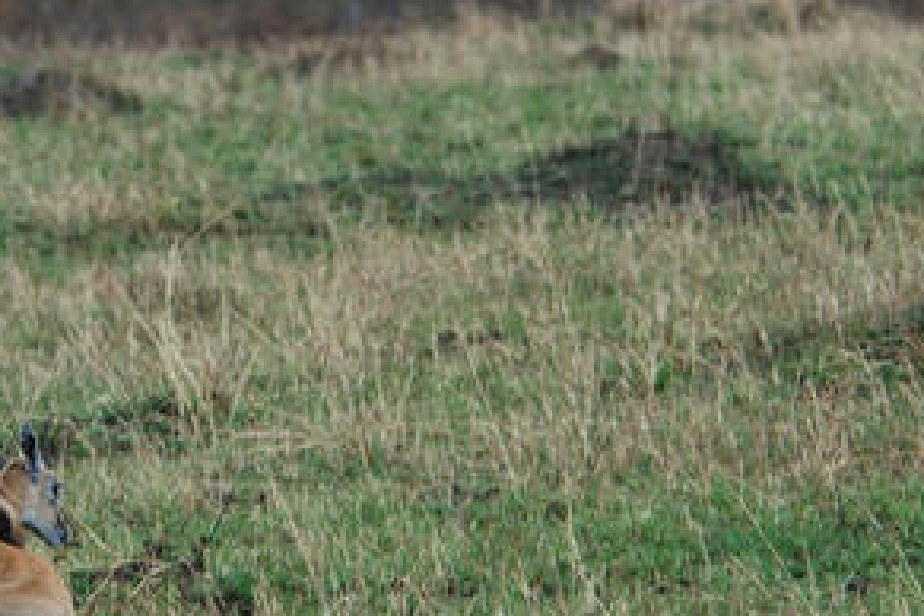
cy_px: 200
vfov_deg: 2.5
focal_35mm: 542
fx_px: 13910
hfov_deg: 3.8
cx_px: 152
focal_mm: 150
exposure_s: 1/100
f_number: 5
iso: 160
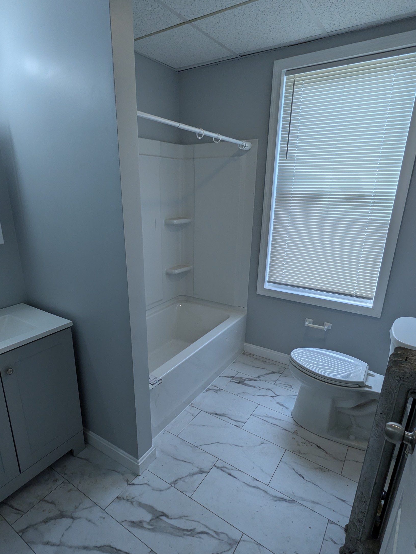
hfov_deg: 68.3
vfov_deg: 84.5
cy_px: 299
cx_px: 178
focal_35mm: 19
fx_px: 304
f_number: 2.2
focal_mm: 2.22
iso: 34
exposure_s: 1/137
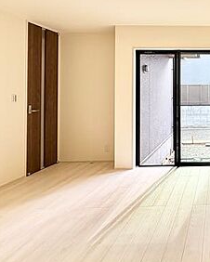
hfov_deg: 40.2
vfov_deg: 57.5
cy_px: 88
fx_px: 233
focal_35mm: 30
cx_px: 226
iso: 50
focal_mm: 2.22
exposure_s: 1/99
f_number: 2.2
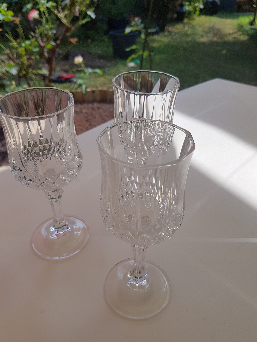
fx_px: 277
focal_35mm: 28
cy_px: 176
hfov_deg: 49.7
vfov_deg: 63.4
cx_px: 127
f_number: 1.7
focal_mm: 4.2
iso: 50
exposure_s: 1/898
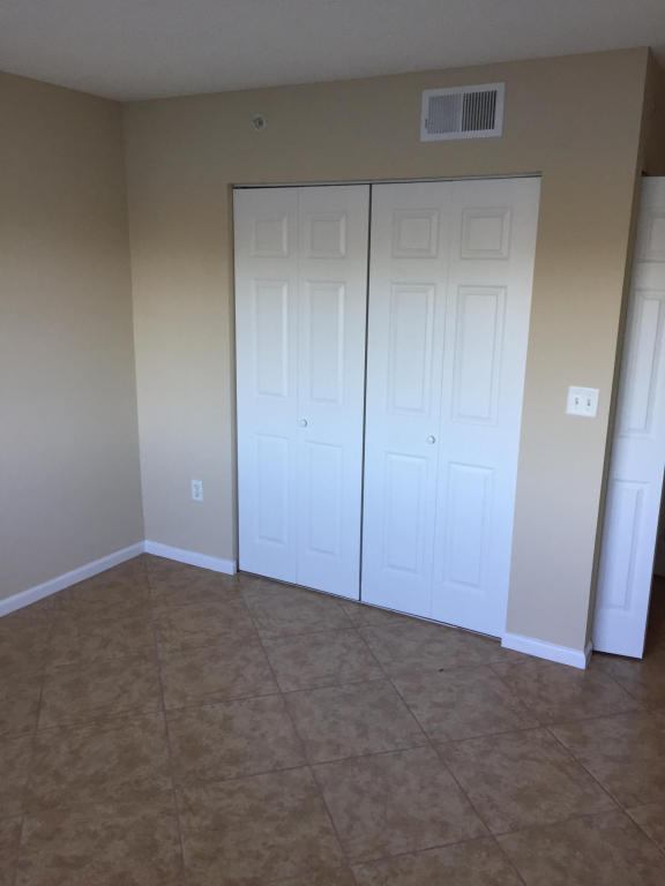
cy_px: 443
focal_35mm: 29
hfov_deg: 48.2
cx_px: 332
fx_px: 743
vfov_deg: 61.7
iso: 32
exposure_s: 1/40
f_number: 2.2
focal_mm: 4.15
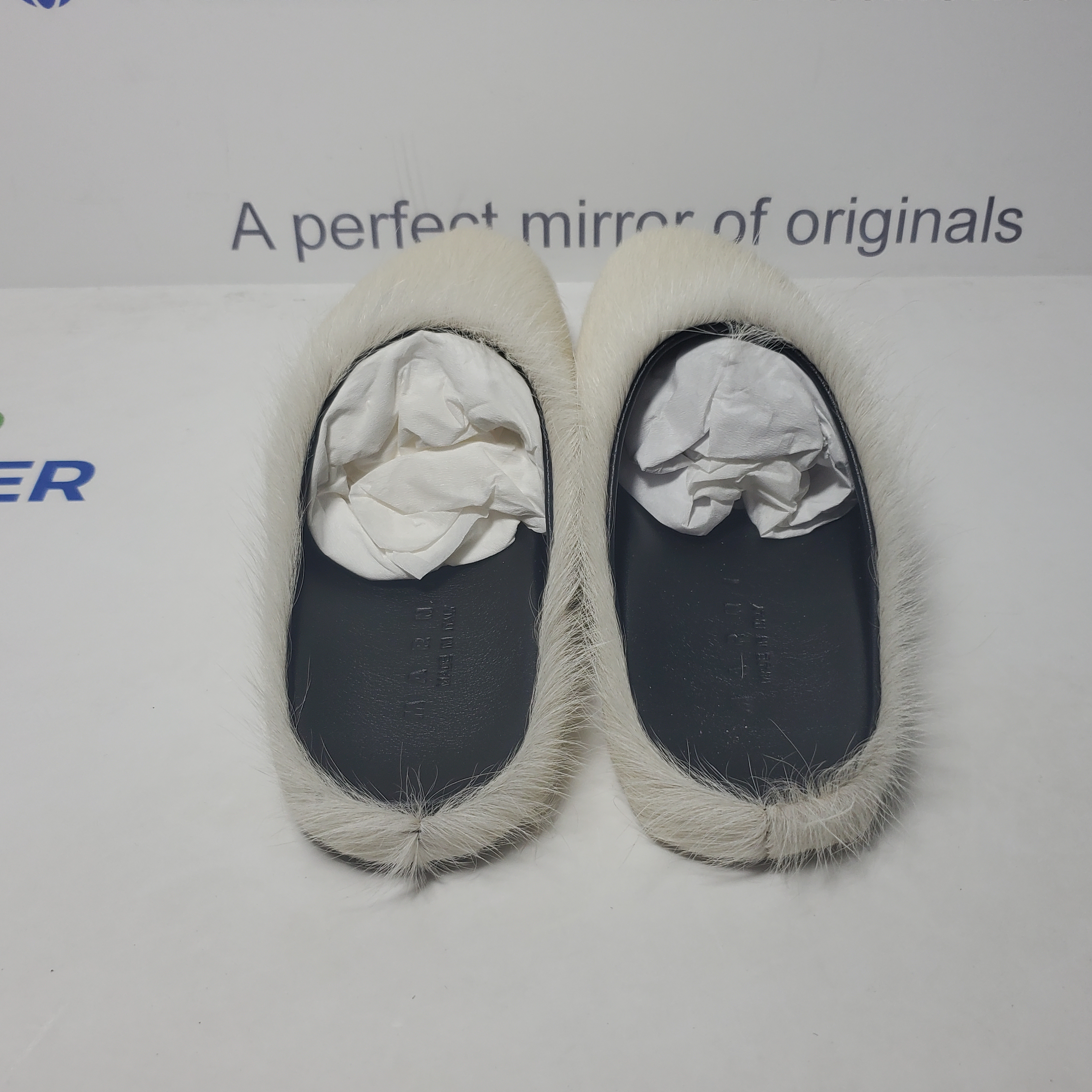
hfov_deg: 50.9
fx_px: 1142
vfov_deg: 51.1
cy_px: 543
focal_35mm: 32
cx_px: 629
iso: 50
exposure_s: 1/732
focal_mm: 4.3
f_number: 1.5
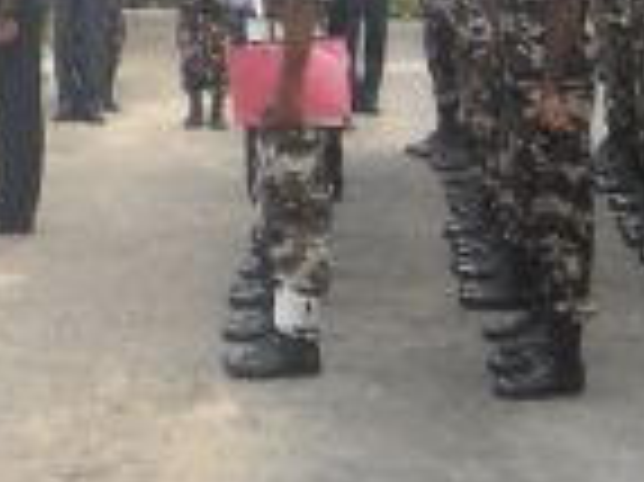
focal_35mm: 147
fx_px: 2733
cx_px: -329
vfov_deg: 9.8
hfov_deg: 12.7
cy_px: -225
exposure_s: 1/141
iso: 64
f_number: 2.8
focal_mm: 5.7
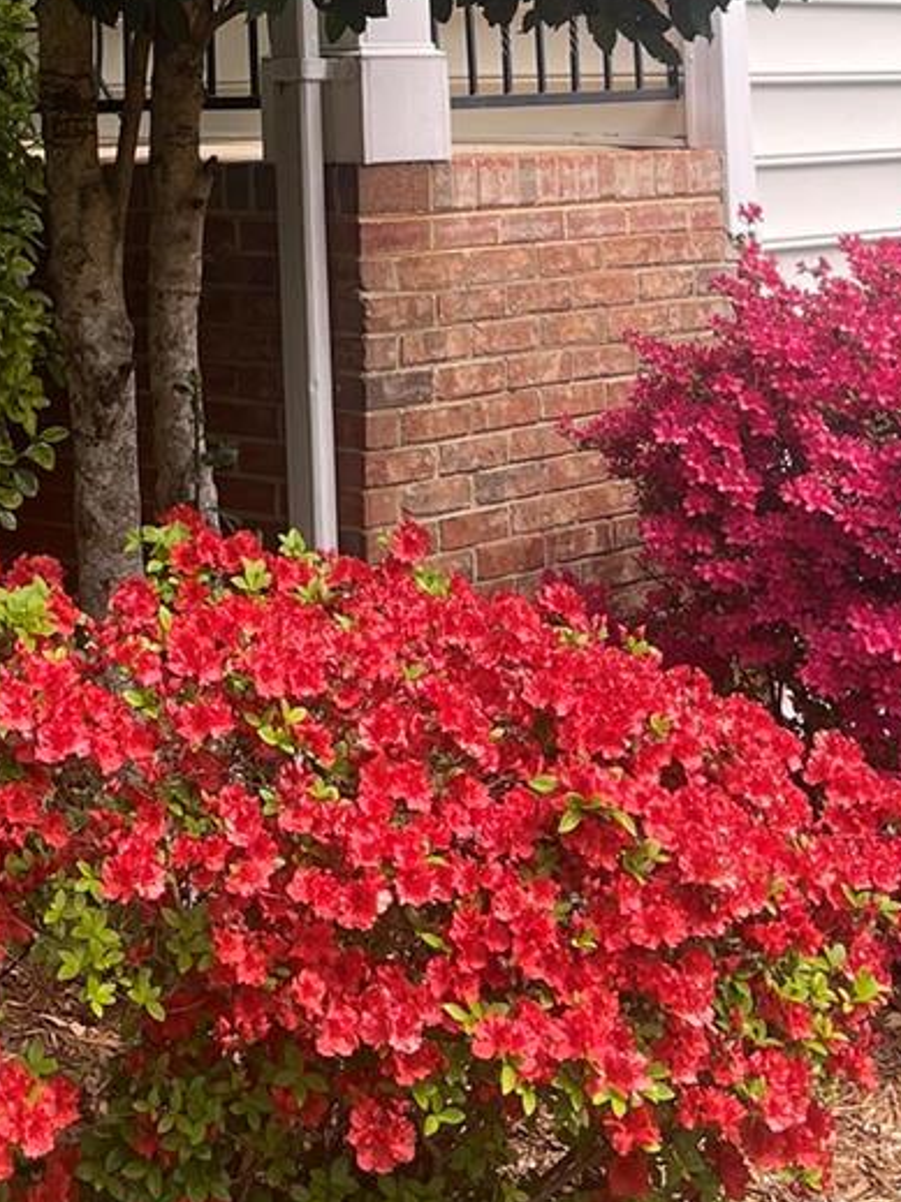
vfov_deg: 23.9
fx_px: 2569
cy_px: -257
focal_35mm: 74
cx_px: 81
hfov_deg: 19.5
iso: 32
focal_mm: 5.1
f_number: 1.6
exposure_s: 1/145
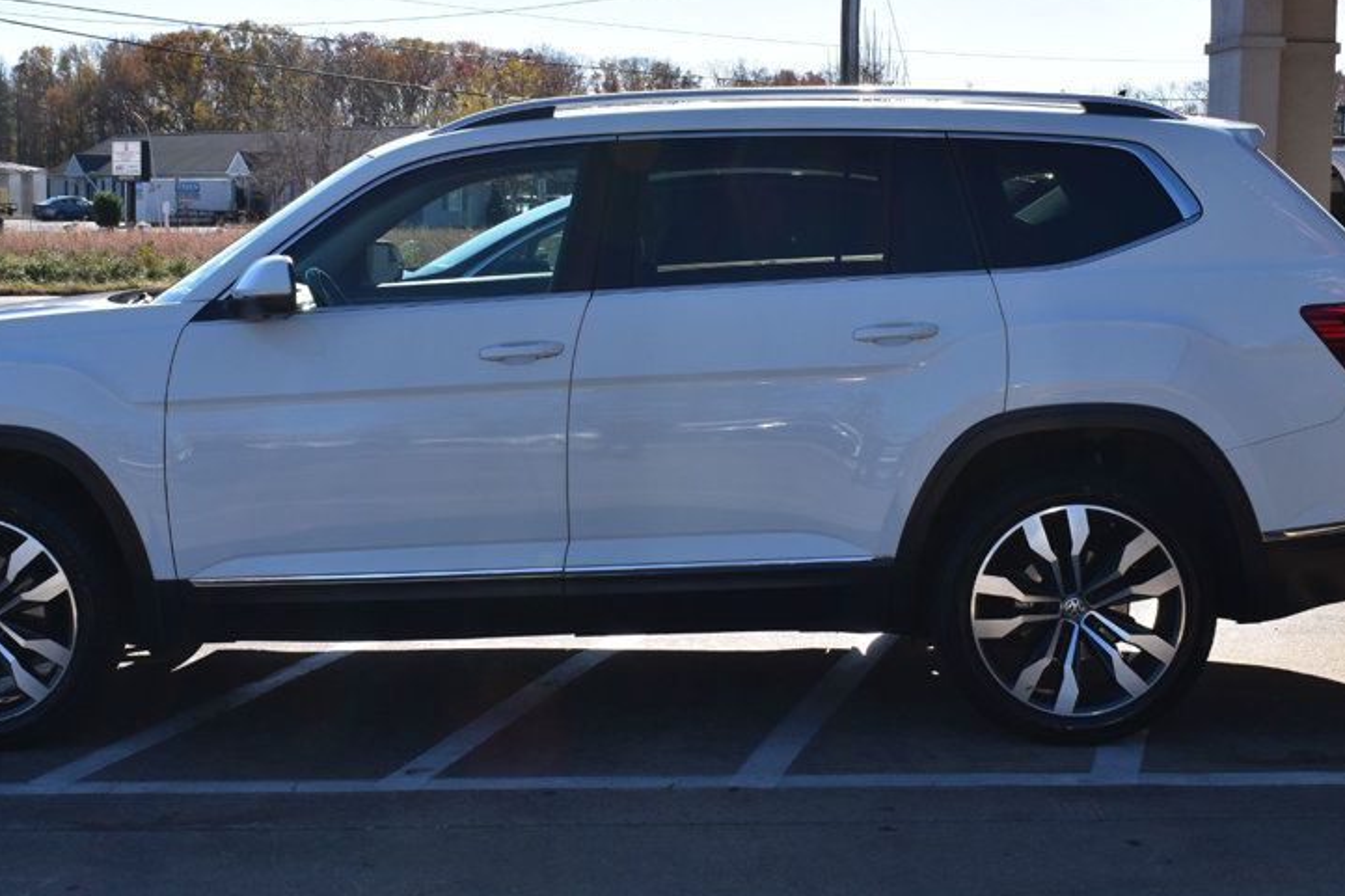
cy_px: 414
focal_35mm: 62
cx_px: 583
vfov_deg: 22.0
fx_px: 2305
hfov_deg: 32.5
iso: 400
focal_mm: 29
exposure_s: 1/500
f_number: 11
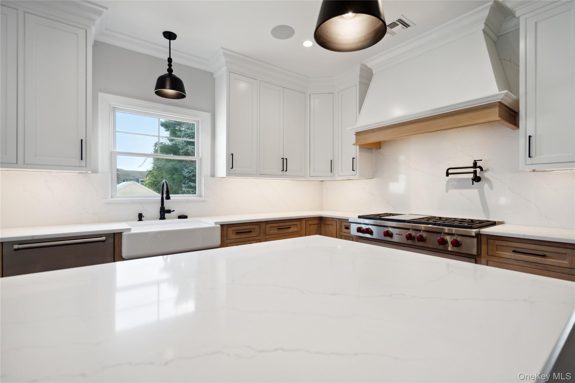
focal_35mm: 16
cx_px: 288
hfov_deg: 96.7
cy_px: 192
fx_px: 256
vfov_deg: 73.7
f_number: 4.5
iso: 250
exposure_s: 1/80
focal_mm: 16
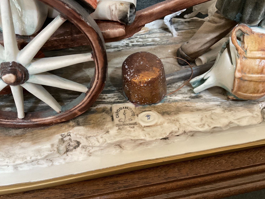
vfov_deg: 46.8
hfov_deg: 60.0
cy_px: 97
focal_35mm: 30
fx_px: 230
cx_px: 133
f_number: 1.8
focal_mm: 3
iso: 125
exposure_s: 1/50
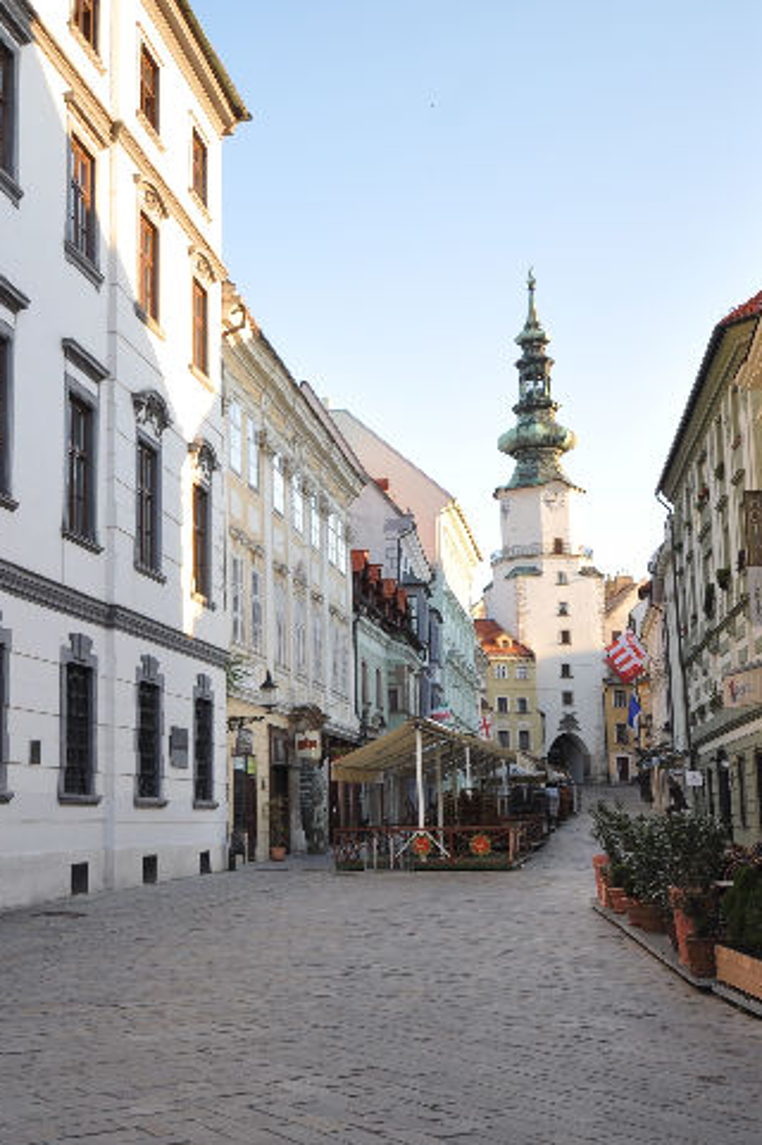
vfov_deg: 42.8
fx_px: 1462
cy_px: 576
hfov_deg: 29.1
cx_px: 271
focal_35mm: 46
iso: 220
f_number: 5.6
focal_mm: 20
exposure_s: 1/125
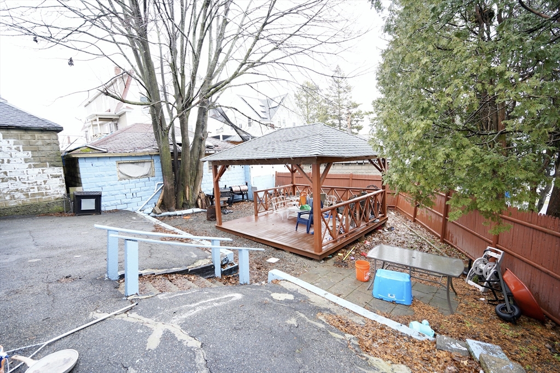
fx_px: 249
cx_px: 280
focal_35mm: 16
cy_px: 186
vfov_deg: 73.8
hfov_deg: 96.7
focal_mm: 16
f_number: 4
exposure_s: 1/60
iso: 320
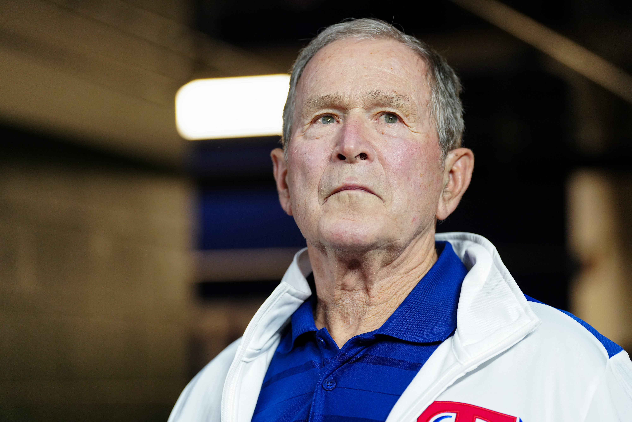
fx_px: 2159
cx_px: 316
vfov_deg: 11.1
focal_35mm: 123
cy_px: 211
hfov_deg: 16.7
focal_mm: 123
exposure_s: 1/800
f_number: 2.8
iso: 2500
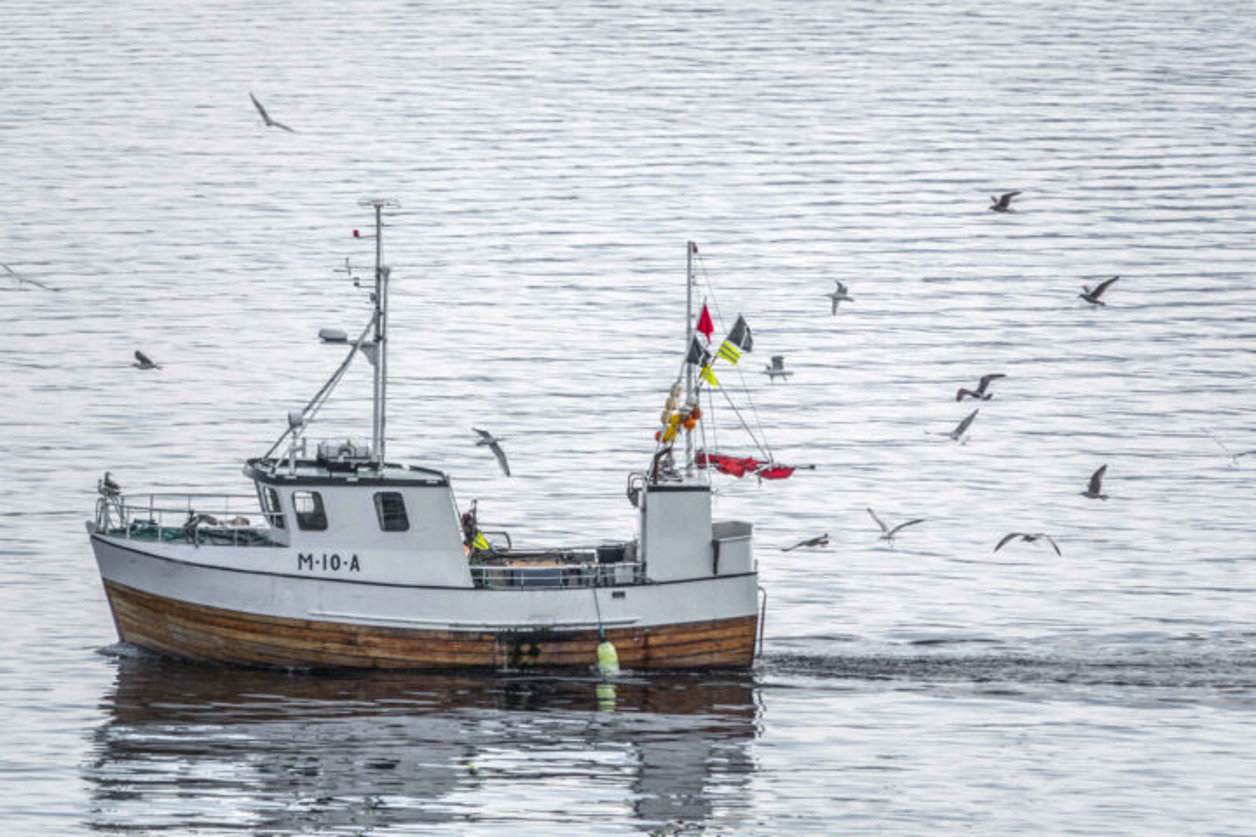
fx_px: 18873
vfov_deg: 2.5
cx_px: 628
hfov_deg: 3.8
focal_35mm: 541
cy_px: 418
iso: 100
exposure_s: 1/640
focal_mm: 198.21
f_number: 4
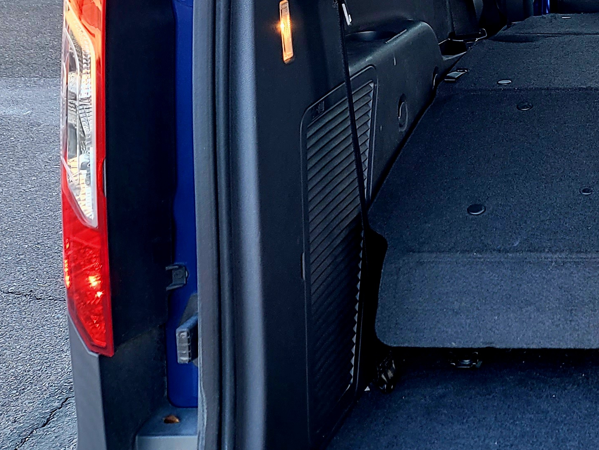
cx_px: 724
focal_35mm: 69
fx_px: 1194
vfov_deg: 20.6
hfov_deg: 25.3
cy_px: 3
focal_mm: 7
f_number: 1.8
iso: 100
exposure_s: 1/120
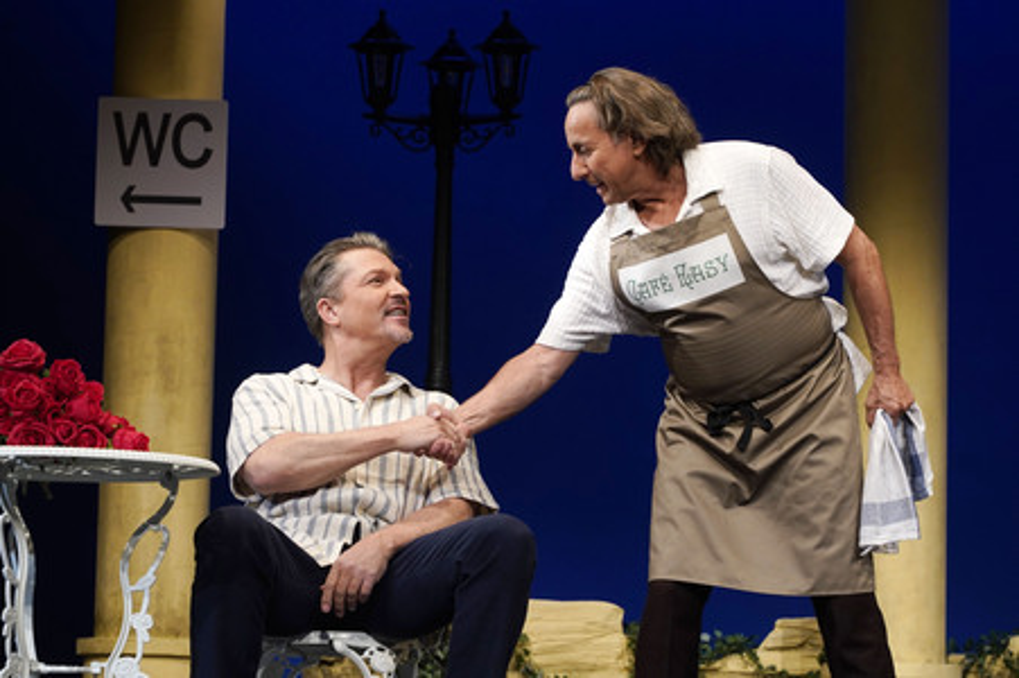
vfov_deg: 10.4
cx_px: 510
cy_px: 339
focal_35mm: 132
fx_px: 3733
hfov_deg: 15.5
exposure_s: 1/160
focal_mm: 132
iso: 1600
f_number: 8
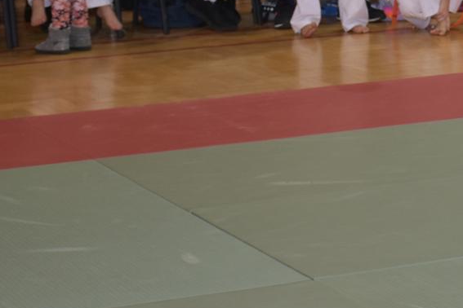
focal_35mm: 167
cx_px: 617
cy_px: -25
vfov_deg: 8.2
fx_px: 2142
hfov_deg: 12.0
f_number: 4.2
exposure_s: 1/30
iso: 400
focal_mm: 35
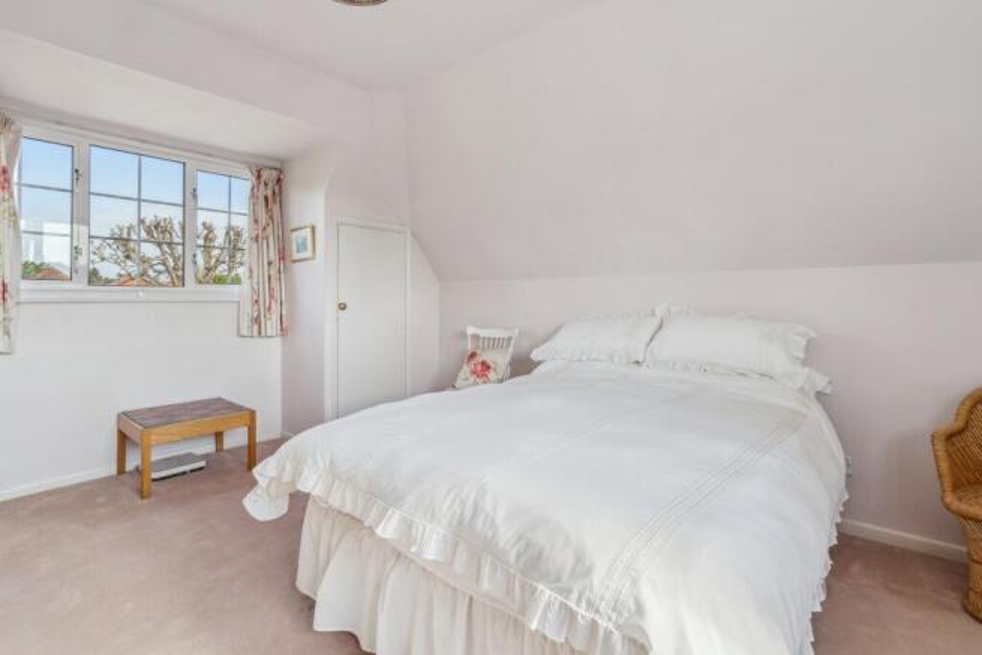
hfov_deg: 96.7
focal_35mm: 16
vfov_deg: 73.8
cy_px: 328
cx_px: 491
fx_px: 437
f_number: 8
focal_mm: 16
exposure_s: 1/50
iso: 200
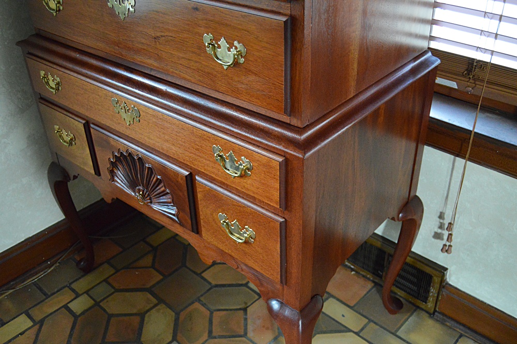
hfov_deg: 55.1
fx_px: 495
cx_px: 258
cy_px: 172
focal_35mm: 34
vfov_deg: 38.3
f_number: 3.8
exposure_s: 1/60
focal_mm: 23
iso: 2800
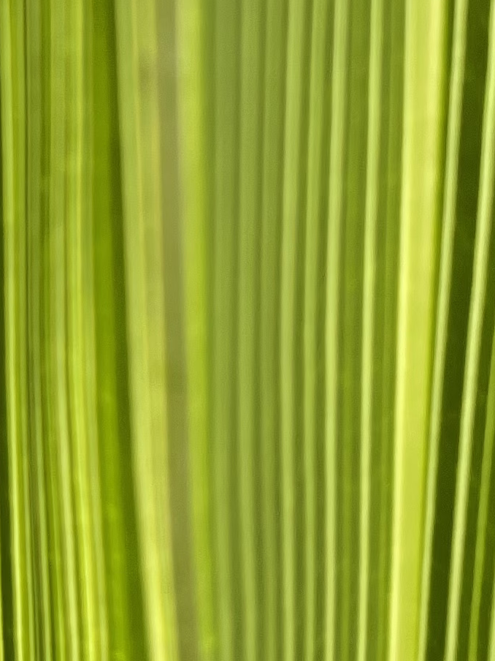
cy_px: 56
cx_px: -67
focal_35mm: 116
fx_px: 2212
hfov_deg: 12.5
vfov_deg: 16.7
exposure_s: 1/698
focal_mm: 4.2
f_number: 1.6
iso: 50
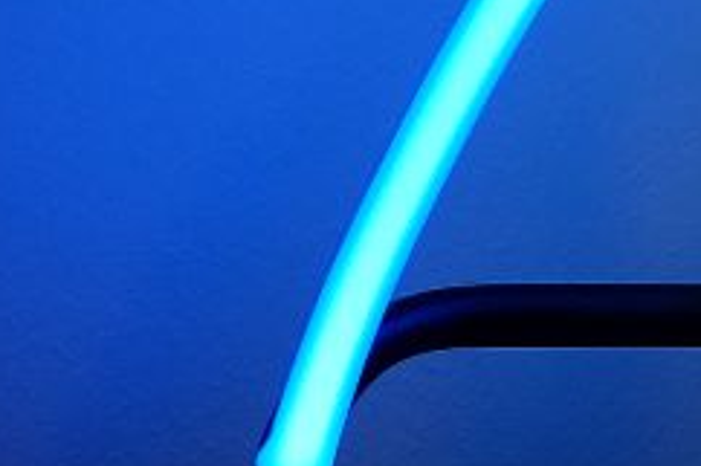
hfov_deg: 5.8
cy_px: 162
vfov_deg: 4.2
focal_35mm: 329
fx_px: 6402
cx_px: 2091
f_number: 8
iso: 640
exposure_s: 1/60
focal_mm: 35
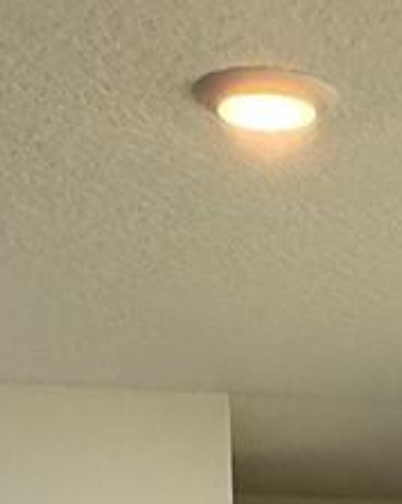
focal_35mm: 98
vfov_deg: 14.8
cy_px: 1103
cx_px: 445
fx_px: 1459
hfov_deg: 15.3
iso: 80
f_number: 2.2
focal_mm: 2.22
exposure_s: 1/120
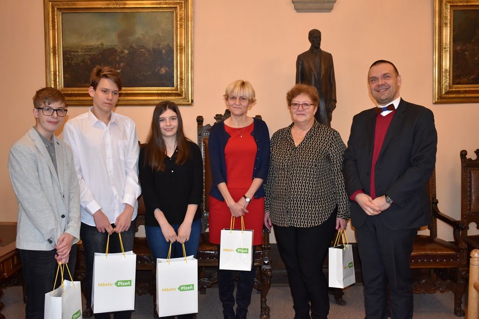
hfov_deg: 49.5
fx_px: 519
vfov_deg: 34.2
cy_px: 160
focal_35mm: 39
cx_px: 240
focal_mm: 26
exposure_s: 1/60
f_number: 4
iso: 1400
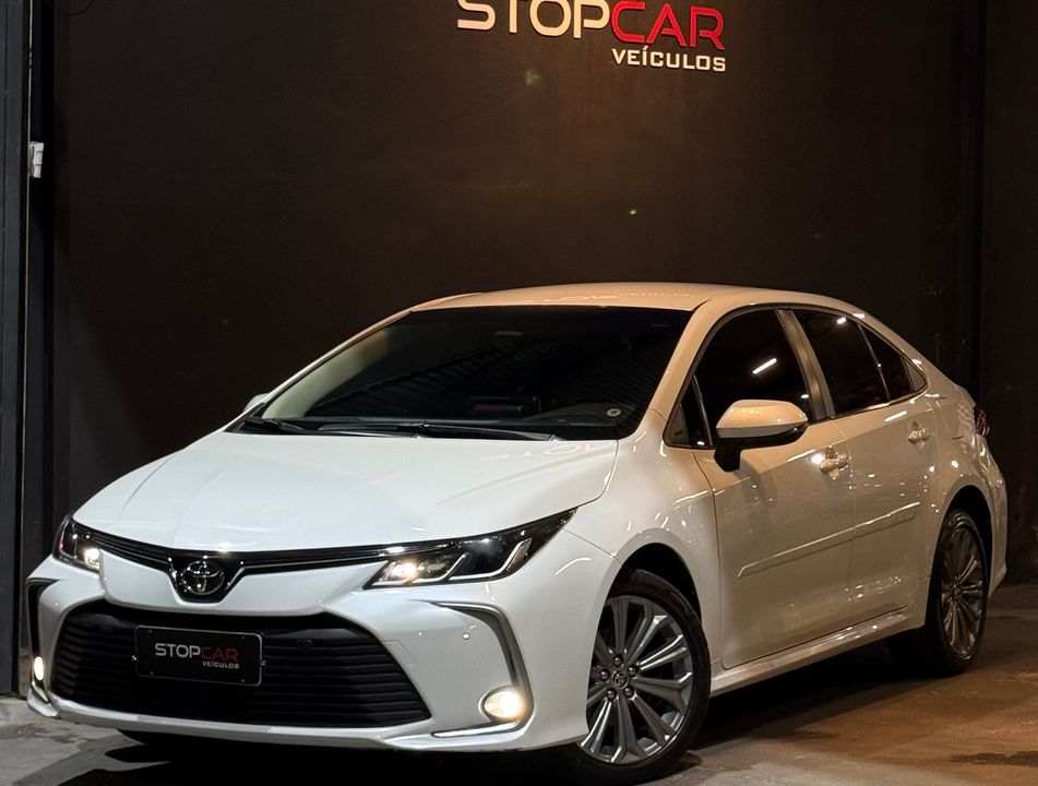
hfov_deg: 39.5
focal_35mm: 48
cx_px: 519
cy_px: 393
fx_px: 1444
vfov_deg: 30.4
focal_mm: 6.76
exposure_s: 1/60
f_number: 1.78
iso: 100
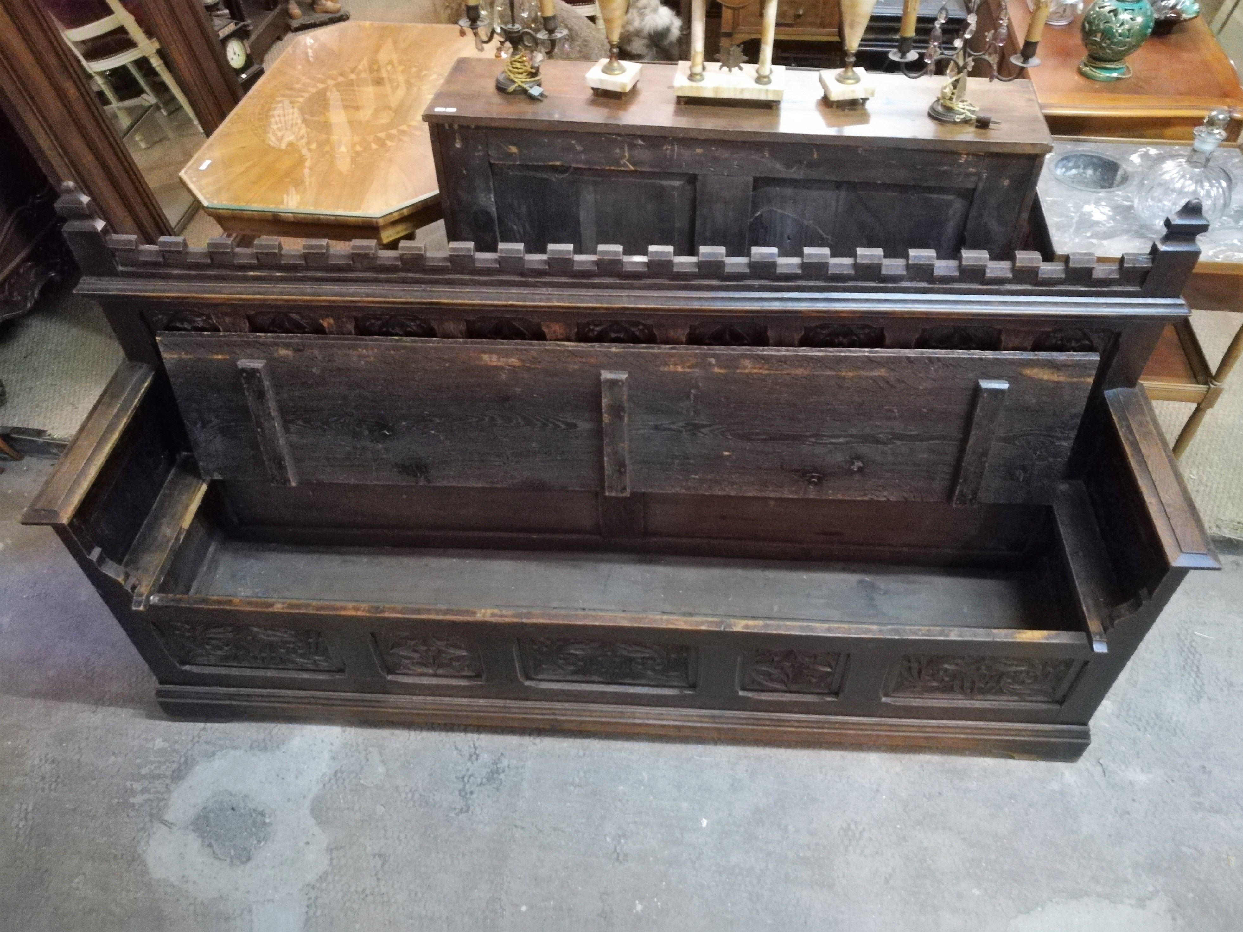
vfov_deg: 53.1
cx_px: 622
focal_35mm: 26
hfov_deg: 67.3
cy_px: 466
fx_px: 934
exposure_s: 1/14.3
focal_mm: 3.83
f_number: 2.2
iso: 1250
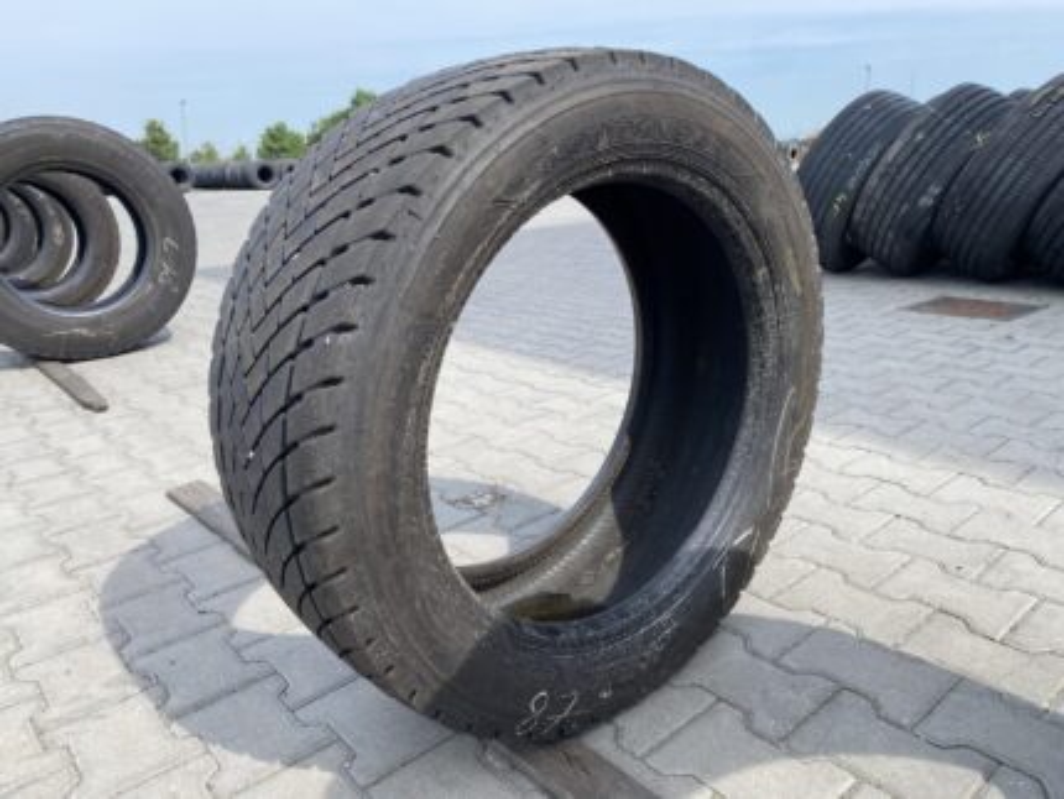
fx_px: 800
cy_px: 400
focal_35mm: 26
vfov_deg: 53.1
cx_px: 532
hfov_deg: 67.3
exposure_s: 1/1170
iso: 32
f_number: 1.8
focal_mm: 4.25
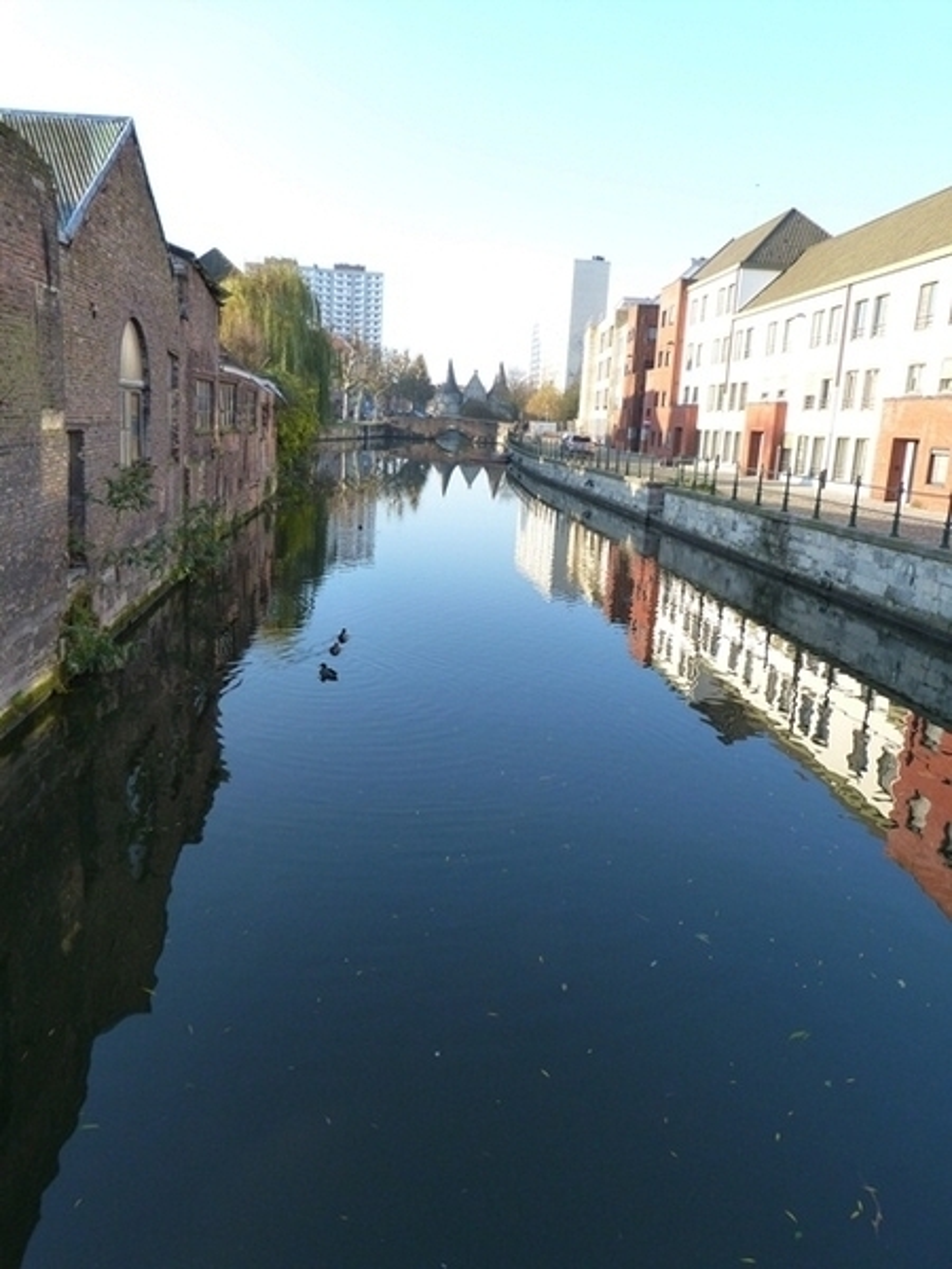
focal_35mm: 25
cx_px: 476
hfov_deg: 54.9
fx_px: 917
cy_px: 634
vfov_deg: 69.4
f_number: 4
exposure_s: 1/100
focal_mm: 4.5
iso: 125
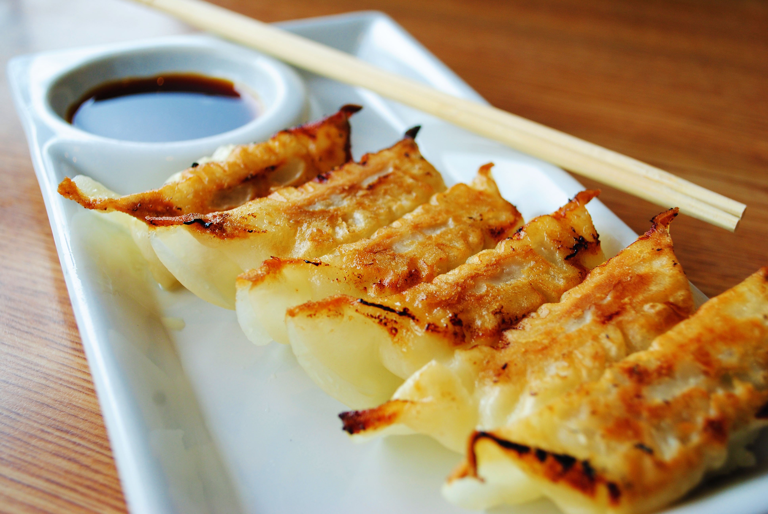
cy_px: 257
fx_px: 1025
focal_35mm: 48
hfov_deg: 41.1
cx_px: 384
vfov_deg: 28.2
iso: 200
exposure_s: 1/125
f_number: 5.6
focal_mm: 32
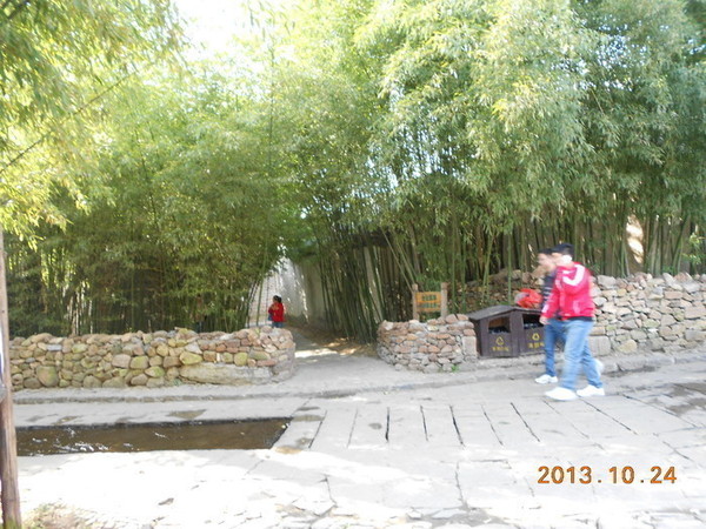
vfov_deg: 53.1
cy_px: 264
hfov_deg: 67.3
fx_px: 530
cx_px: 353
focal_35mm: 26
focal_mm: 4.6
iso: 100
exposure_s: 1/20
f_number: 3.2
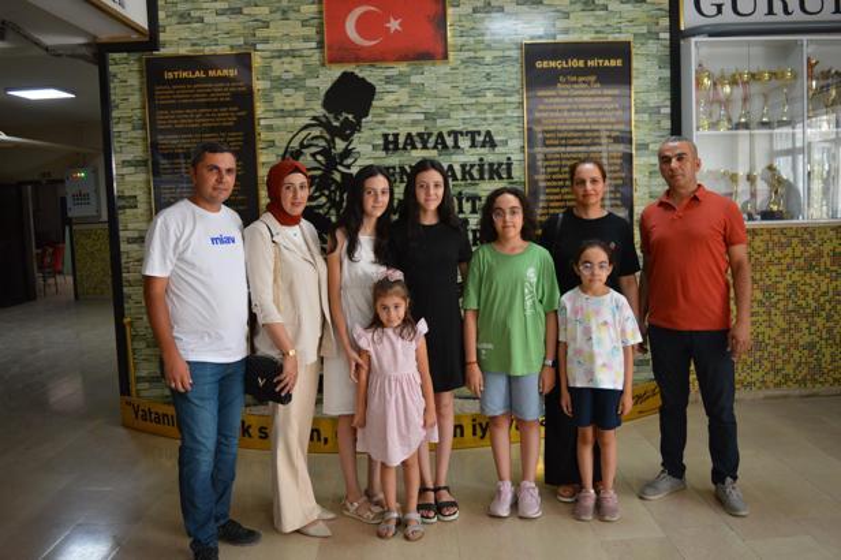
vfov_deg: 41.7
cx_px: 420
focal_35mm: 32
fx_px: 735
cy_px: 280
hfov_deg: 59.5
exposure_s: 1/40
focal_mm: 21
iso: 400
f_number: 3.8
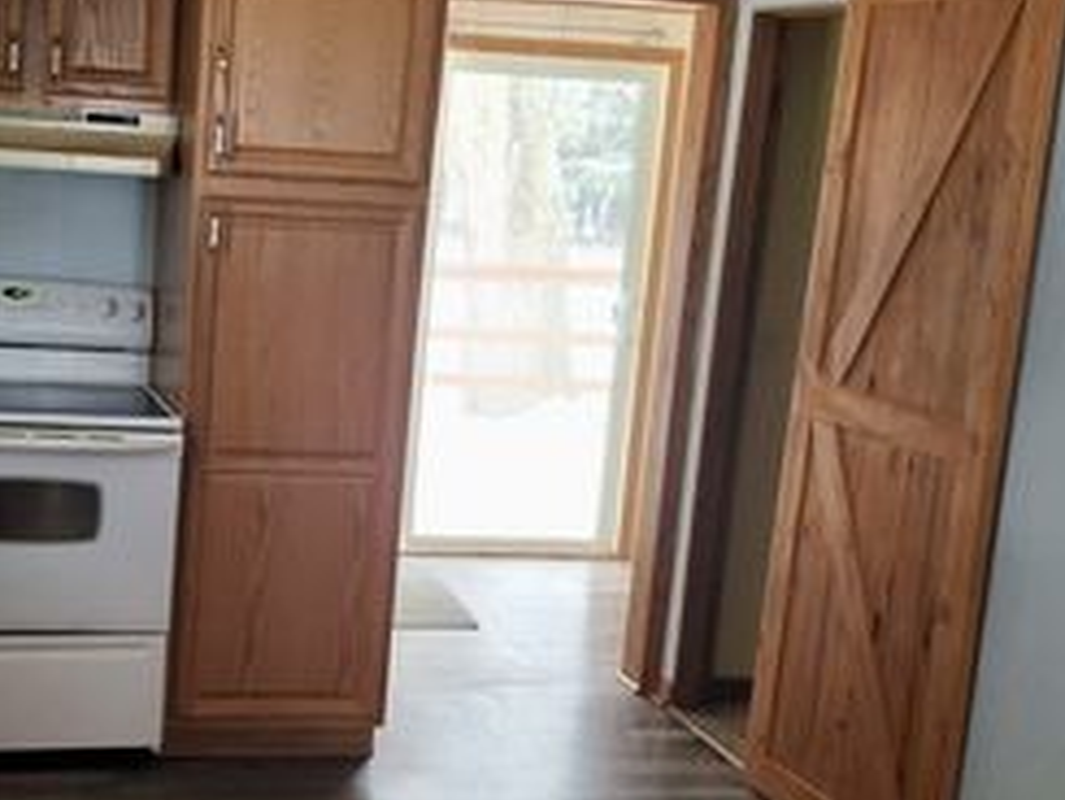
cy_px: 437
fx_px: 1570
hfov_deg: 36.4
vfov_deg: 28.6
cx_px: 243
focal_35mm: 51
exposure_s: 1/50
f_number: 1.8
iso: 125
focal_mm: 4.69
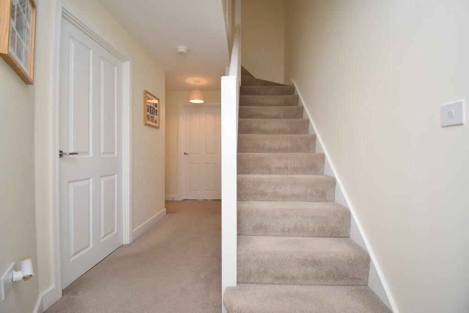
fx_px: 195
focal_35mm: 15
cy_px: 156
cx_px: 234
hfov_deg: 100.4
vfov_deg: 77.3
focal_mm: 10
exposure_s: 1/160
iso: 800
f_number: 4.5
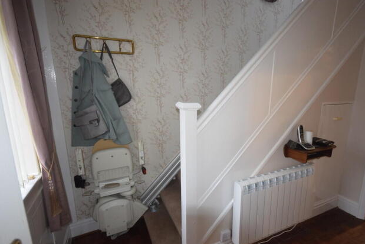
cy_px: 127
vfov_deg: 66.6
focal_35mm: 18
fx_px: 185
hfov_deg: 89.1
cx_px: 193
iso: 1250
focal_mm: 11.5
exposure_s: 1/60
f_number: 4.2
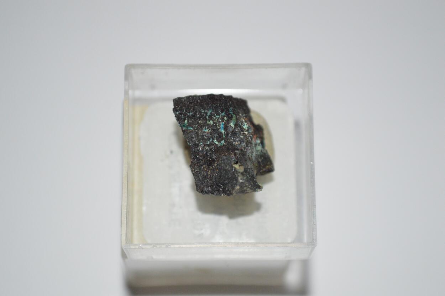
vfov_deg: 16.5
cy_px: 148
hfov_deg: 24.6
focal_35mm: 82
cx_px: 222
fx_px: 1019
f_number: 5.6
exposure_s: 1/60
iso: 1800
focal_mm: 55
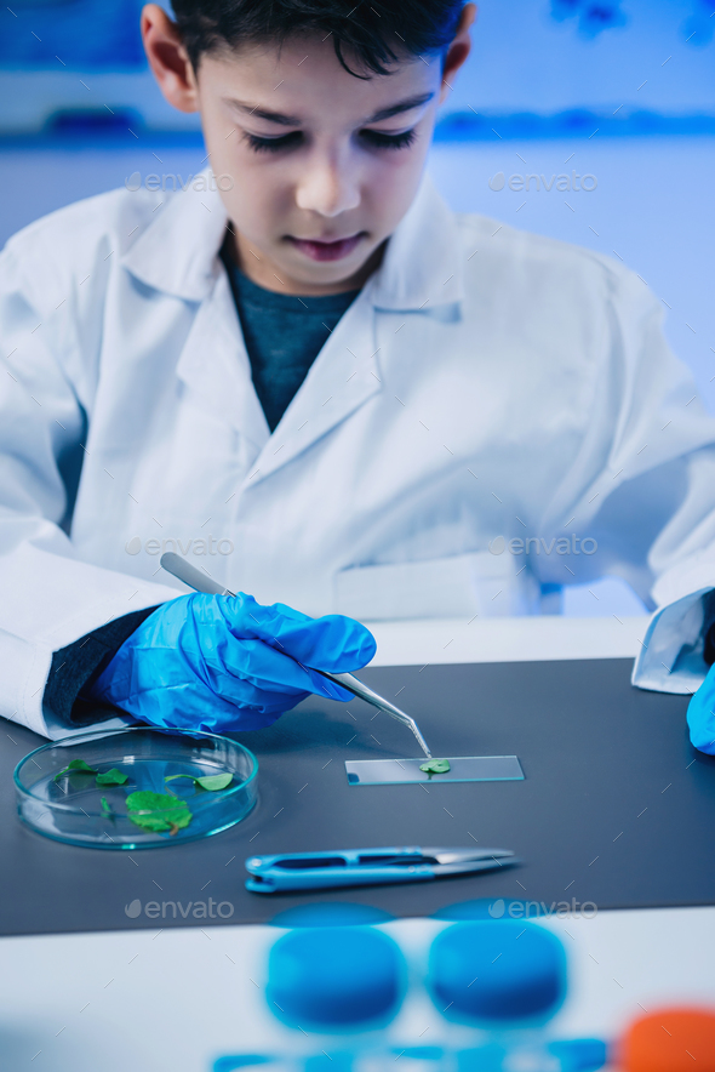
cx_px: 358
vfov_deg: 28.8
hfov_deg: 19.5
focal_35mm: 70
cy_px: 536
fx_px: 2084
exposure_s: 1/125
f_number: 4
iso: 250
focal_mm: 70
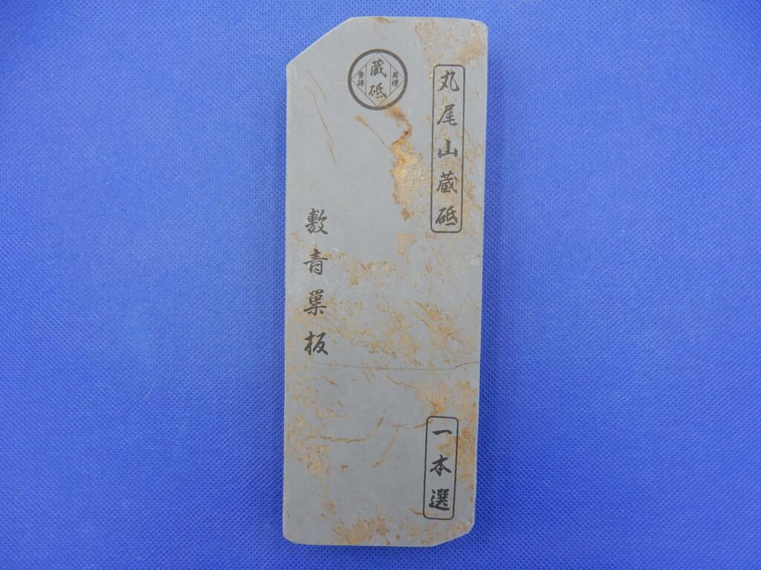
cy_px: 285
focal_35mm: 25
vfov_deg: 54.9
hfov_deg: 69.4
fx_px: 550
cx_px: 380
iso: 125
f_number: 3.7
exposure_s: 1/60
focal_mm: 4.5
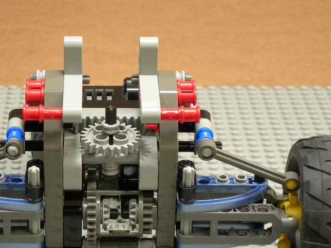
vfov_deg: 9.1
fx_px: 1548
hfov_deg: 12.2
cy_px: 165
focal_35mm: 162
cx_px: 110
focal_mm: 23.4
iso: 50
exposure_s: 1/4.8
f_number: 4.9
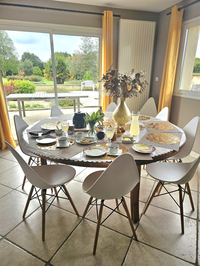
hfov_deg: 58.9
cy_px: 133
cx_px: 100
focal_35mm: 23
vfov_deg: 73.9
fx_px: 177
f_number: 1.8
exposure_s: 1/417
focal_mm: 5.4
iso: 40
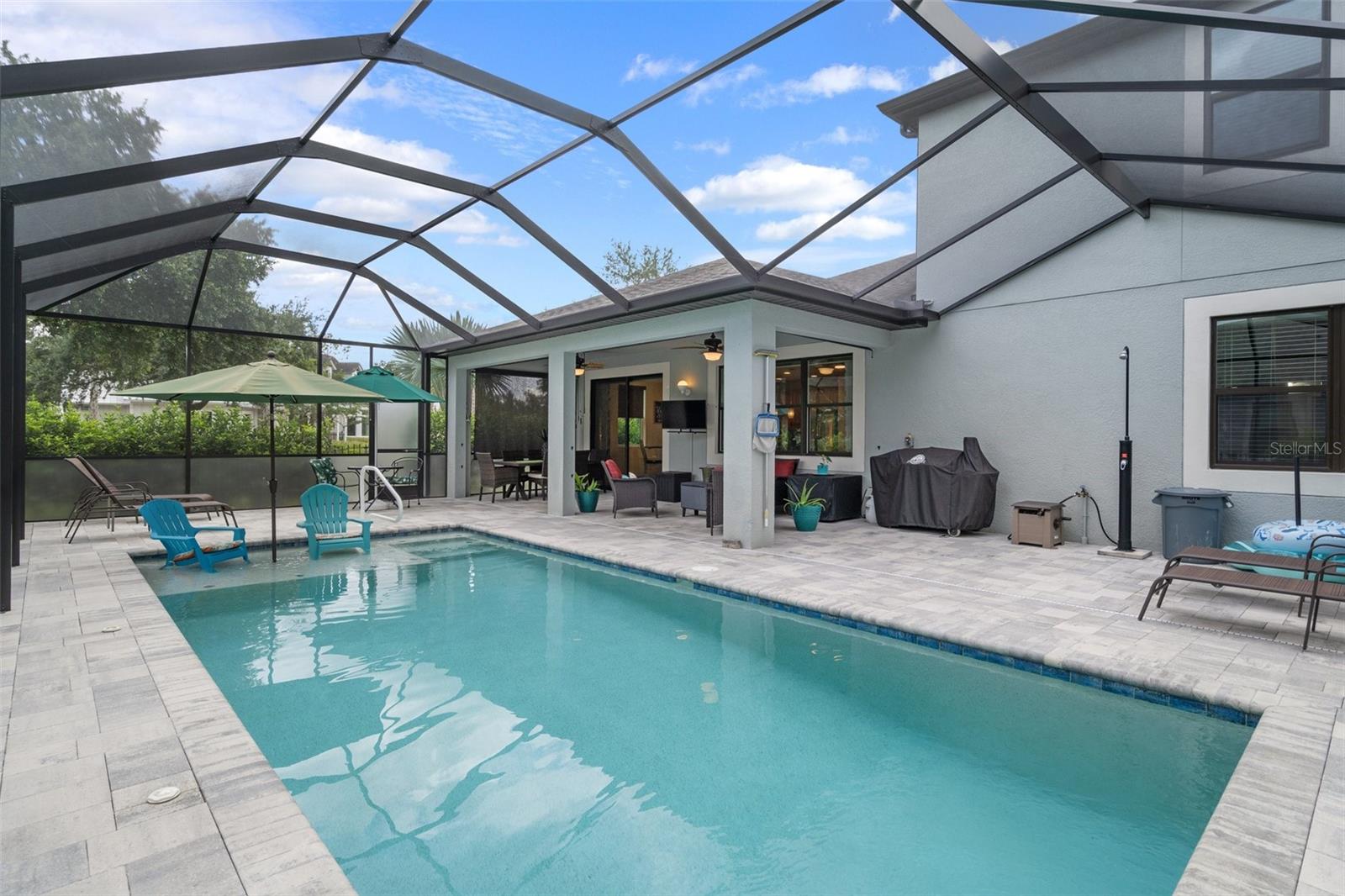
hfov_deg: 93.3
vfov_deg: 70.4
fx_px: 635
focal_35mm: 17
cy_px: 448
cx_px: 672
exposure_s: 1/160
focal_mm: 17
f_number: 8
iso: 320
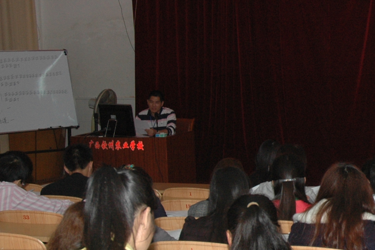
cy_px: 98
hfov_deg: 20.1
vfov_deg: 14.2
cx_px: 429
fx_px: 1000
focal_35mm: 96
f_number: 4.8
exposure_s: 1/60
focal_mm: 24
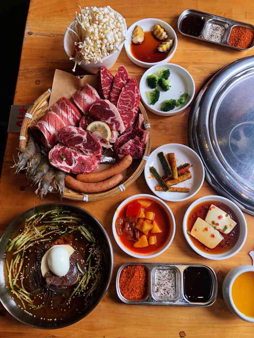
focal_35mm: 29
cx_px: 127
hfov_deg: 48.2
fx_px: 284
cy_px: 169
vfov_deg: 61.7
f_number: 1.8
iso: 20
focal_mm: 3.99
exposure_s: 1/103
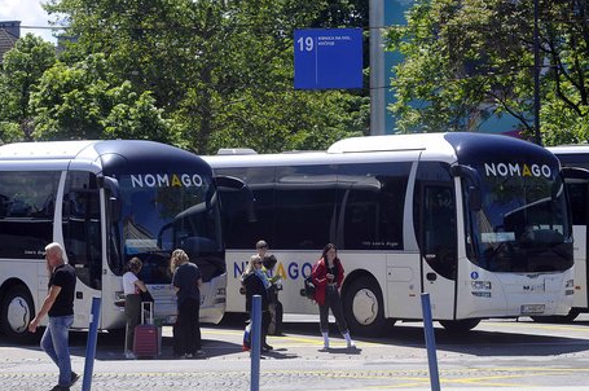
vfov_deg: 24.5
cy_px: 189
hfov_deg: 36.3
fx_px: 899
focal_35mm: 55
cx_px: 296
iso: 200
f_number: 5.6
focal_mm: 50
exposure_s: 1/400
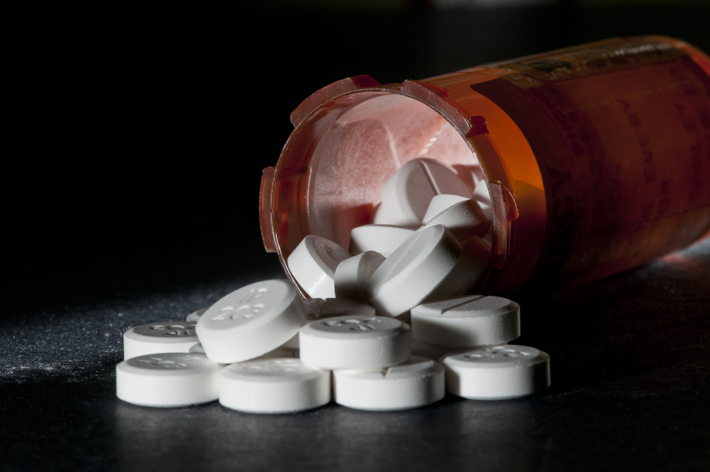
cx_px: 355
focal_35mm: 158
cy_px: 236
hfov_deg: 13.1
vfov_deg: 8.7
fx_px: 3102
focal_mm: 105
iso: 200
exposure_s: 1/60
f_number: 22
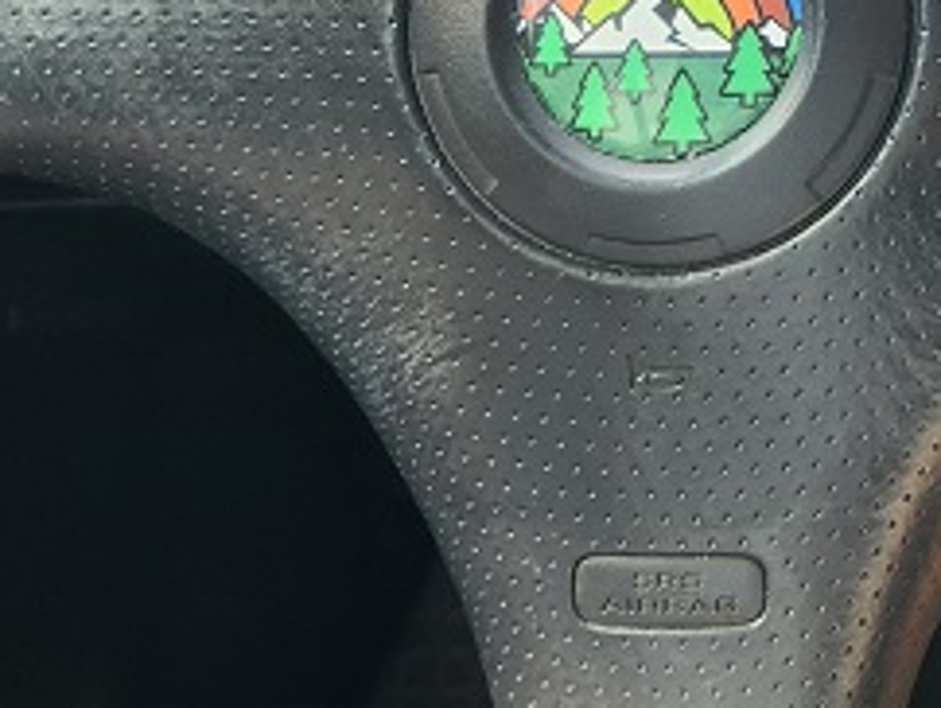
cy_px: -152
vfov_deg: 18.4
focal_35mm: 76
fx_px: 2068
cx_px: 1252
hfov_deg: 22.6
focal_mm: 5.4
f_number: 1.8
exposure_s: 1/180
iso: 160
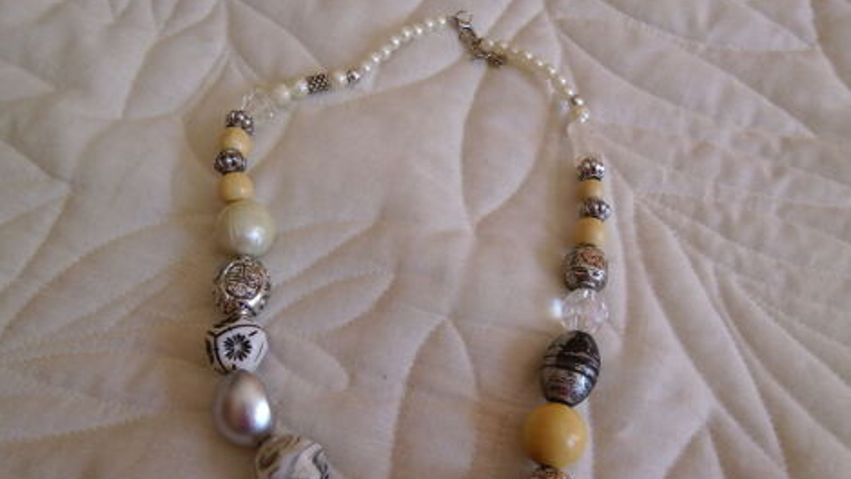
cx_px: 430
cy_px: 305
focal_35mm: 29
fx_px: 655
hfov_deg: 66.1
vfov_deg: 39.9
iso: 100
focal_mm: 4.7
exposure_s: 1/200
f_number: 2.8
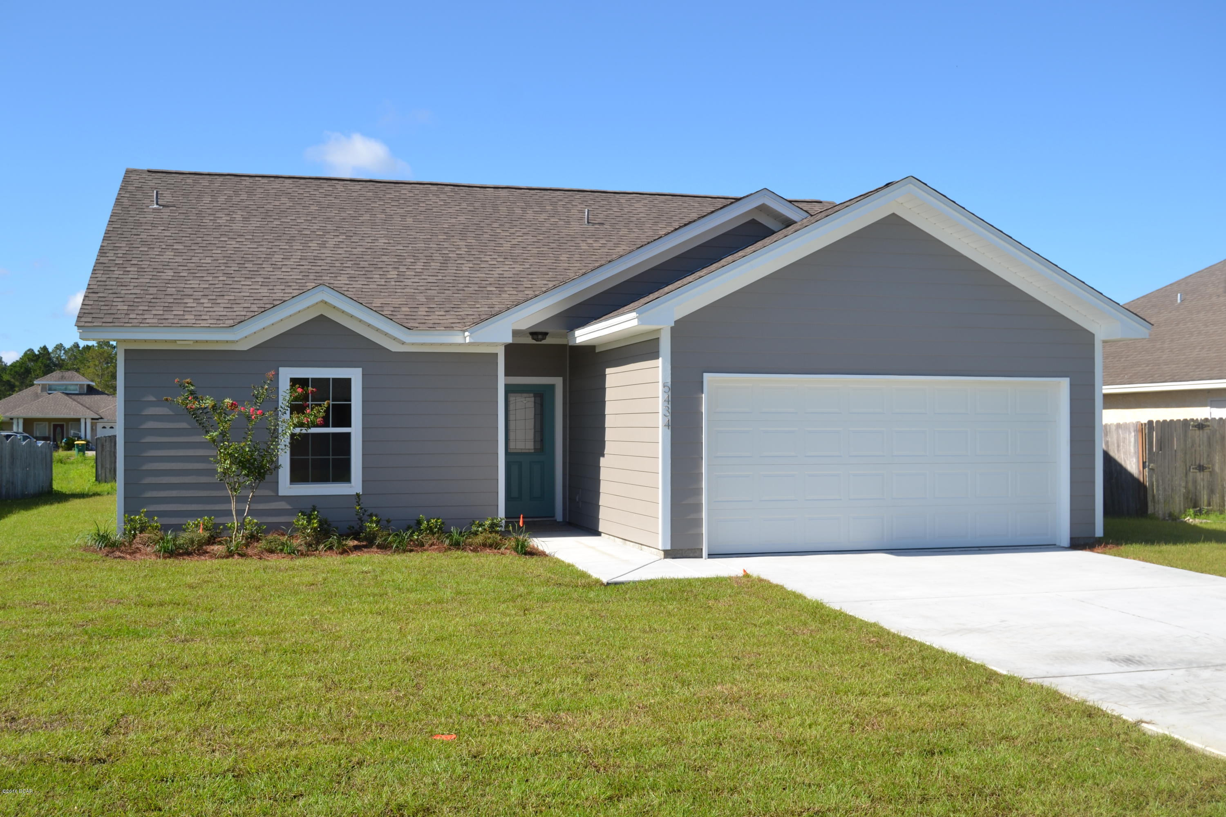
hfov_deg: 49.6
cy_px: 408
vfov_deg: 34.2
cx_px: 613
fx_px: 1328
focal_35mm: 39
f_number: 6.3
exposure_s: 1/320
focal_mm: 26
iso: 100
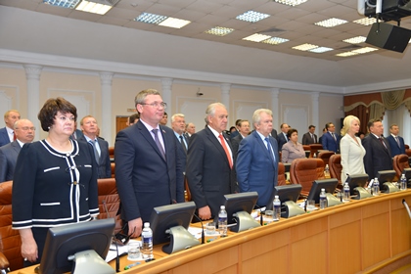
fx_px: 365
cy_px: 137
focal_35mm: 32
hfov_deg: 58.7
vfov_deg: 41.1
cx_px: 206
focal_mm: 32
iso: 450
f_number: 4
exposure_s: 1/60
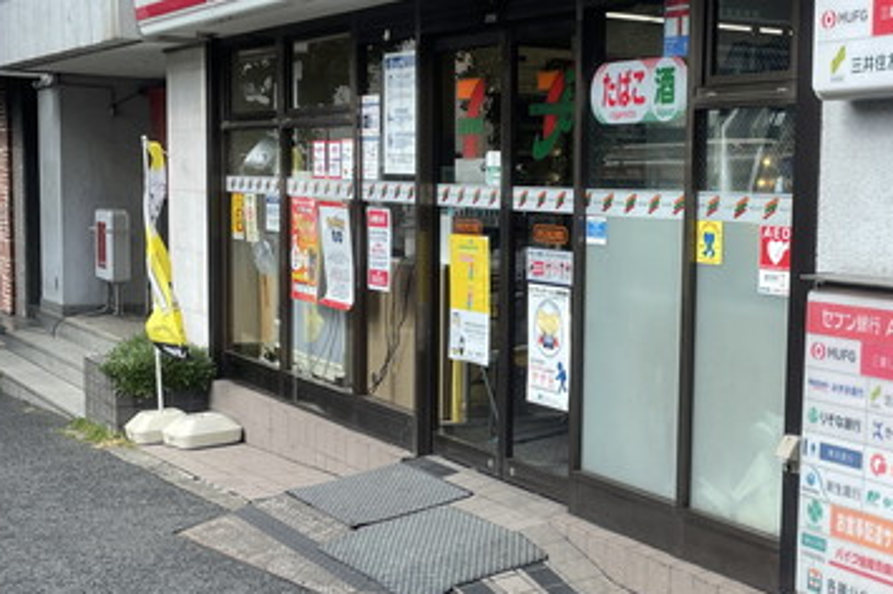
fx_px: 1512
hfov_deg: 32.2
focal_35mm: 61
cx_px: 679
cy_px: 362
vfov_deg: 22.2
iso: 32
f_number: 1.6
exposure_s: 1/1171
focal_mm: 4.2
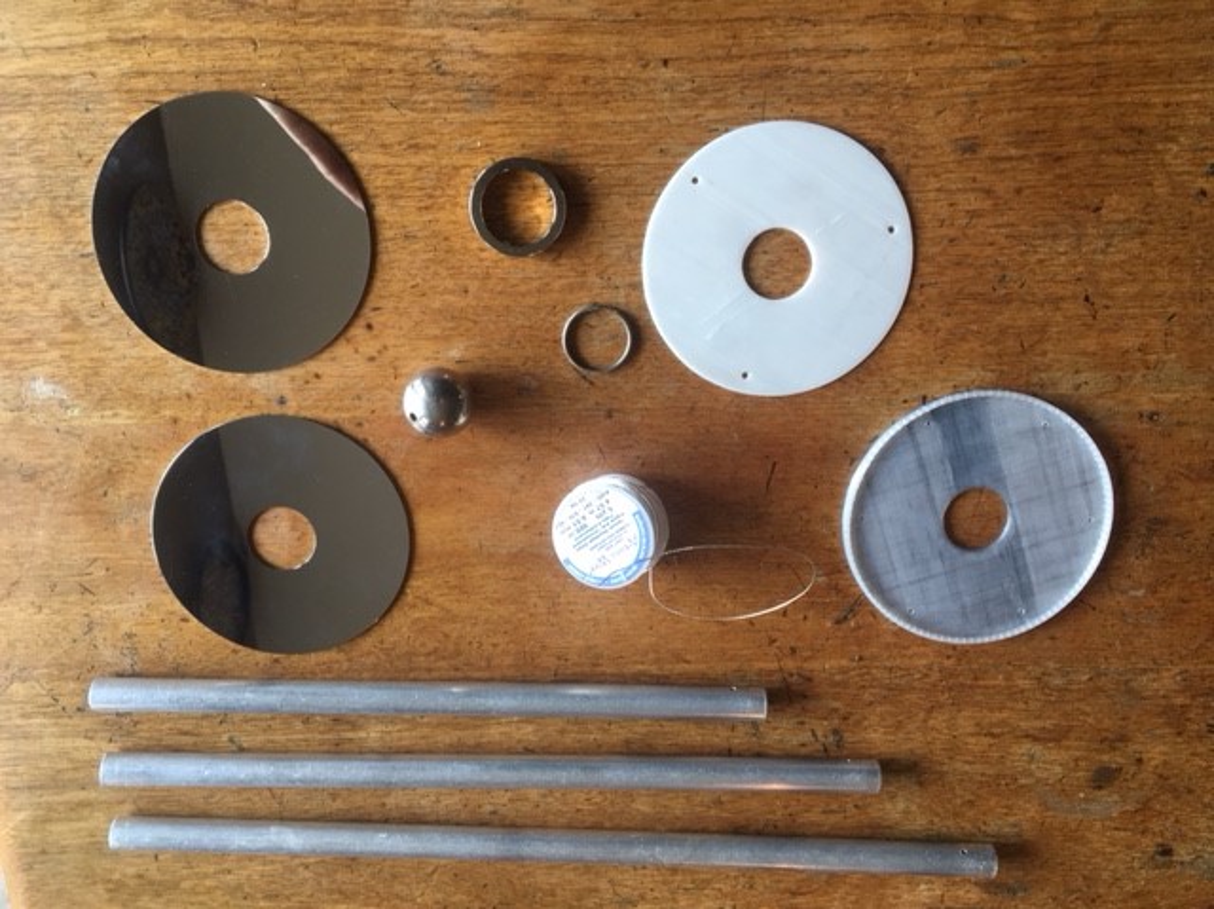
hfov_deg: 61.7
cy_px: 454
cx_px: 607
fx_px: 1016
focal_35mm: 29
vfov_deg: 48.2
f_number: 2.2
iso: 40
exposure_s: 1/30
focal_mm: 4.15
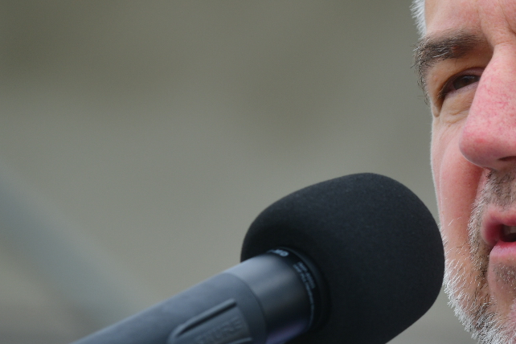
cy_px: 170
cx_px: 539
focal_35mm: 505
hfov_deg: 4.1
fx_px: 7238
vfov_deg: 2.7
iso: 100
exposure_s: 1/250
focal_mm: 200
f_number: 6.3
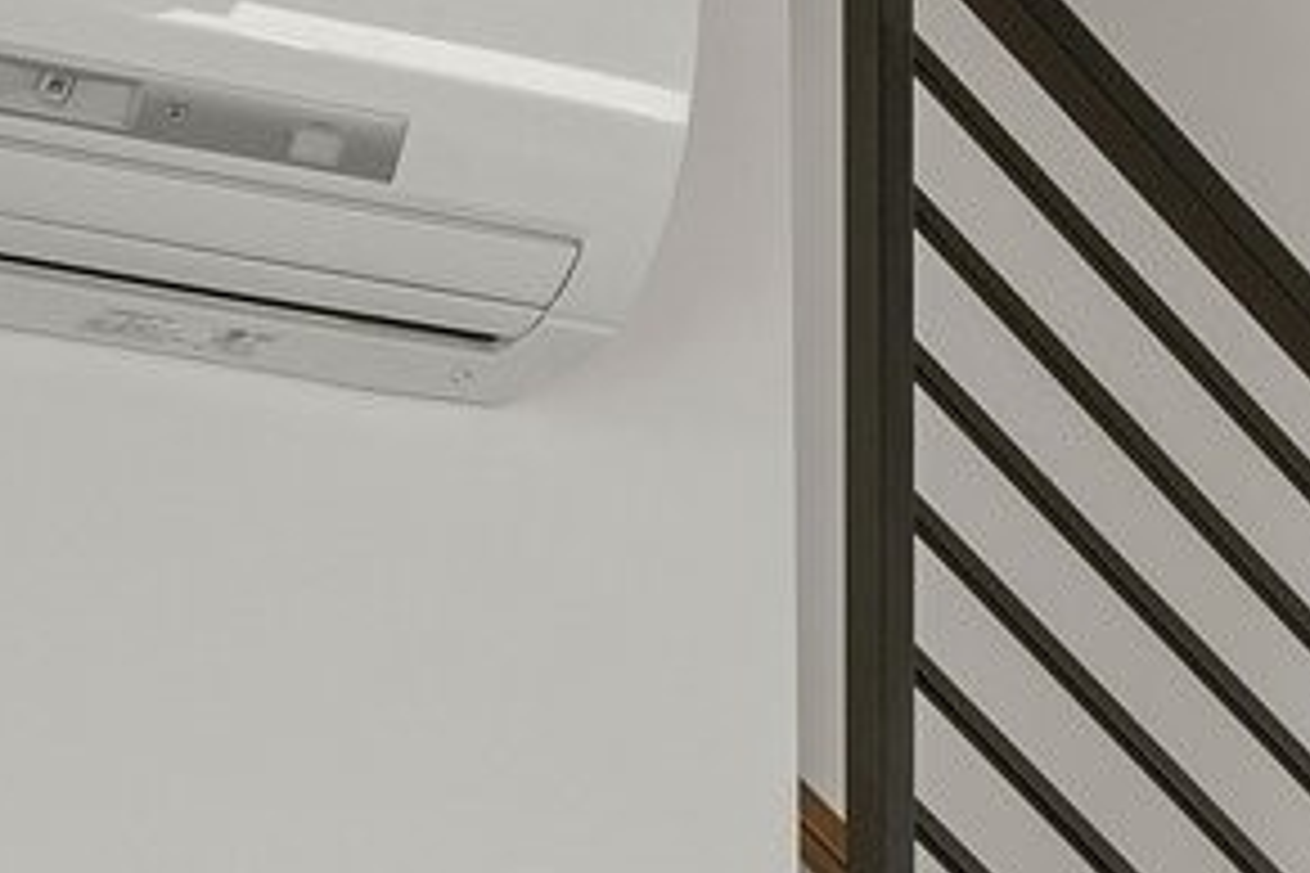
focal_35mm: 176
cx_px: 878
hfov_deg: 11.7
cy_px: 2275
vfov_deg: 7.2
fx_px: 6404
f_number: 7.1
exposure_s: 1/15
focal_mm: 32
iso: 1250
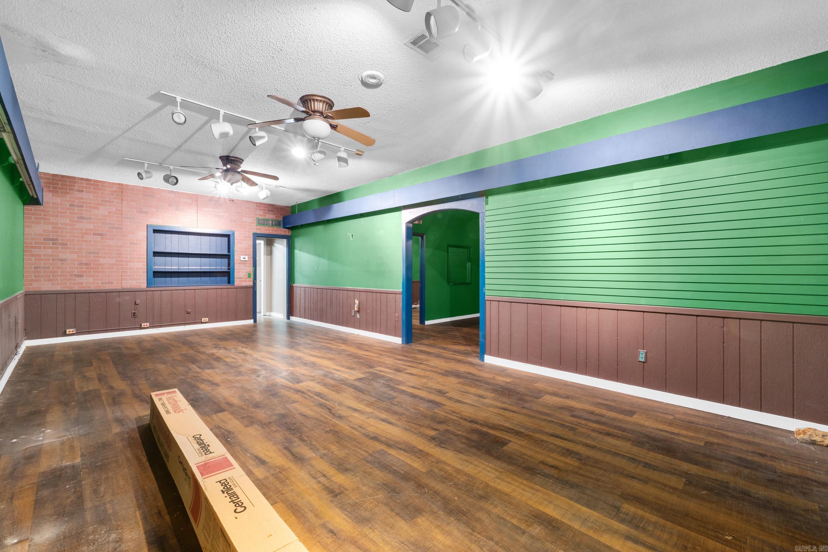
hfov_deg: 100.4
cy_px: 276
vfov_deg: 77.3
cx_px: 414
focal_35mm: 15
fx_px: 345
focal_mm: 10
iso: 400
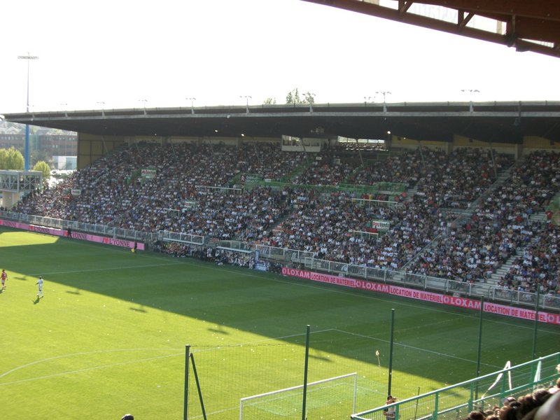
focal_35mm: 55
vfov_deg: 26.6
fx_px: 890
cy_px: 210
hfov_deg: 34.9
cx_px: 280
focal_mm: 9
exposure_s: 1/250
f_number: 3.3
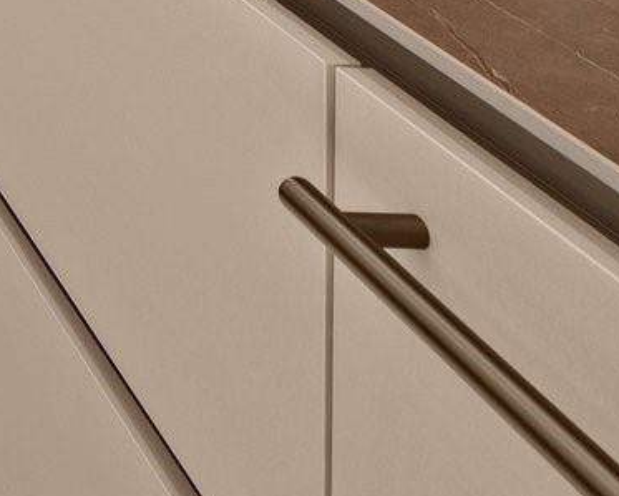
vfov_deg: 16.4
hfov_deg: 17.0
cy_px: -486
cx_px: -700
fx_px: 1320
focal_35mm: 72
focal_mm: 14
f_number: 8
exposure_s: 1/6
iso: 200
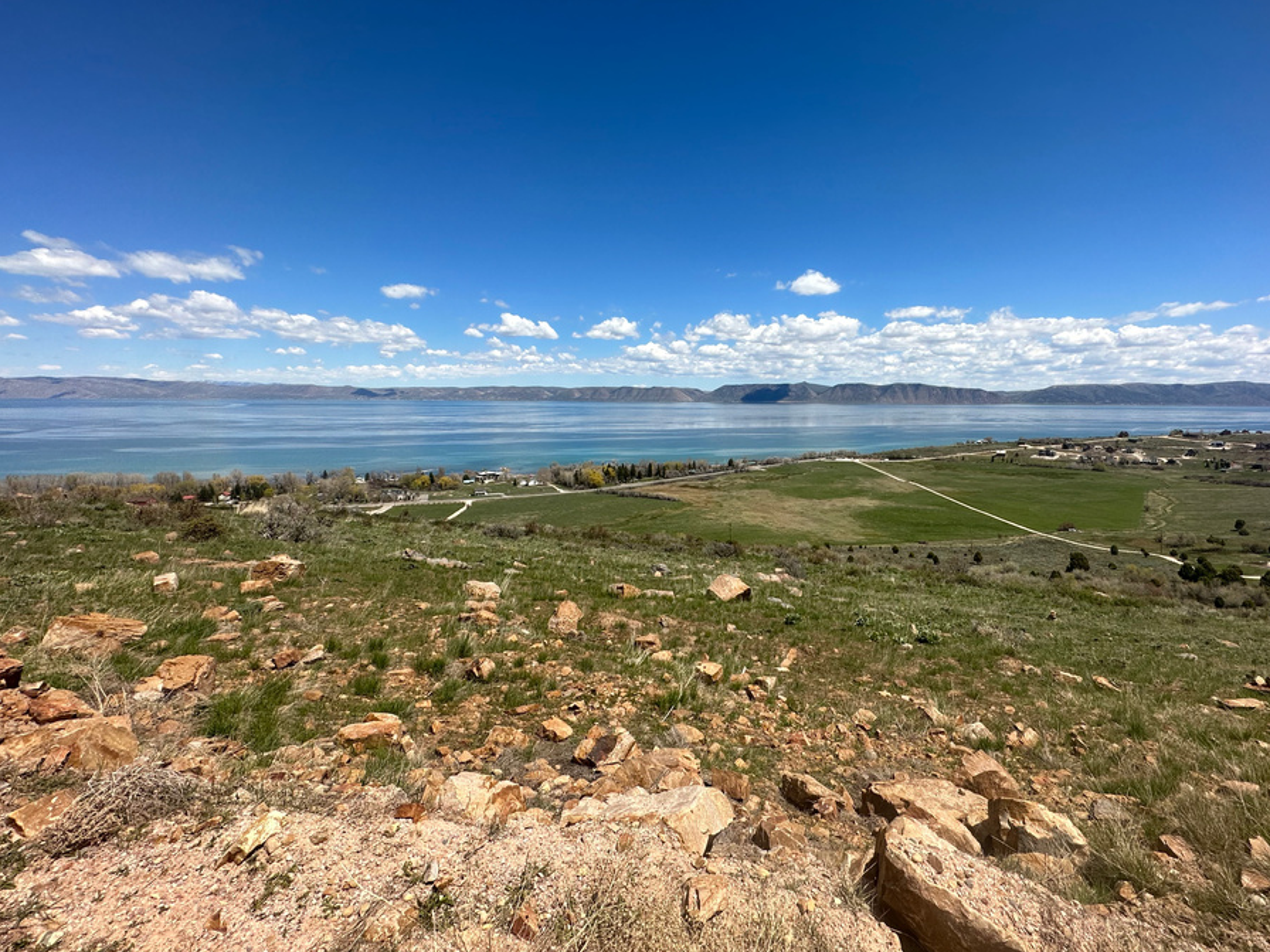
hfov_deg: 94.0
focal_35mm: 16
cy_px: 425
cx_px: 712
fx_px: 587
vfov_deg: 77.9
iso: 50
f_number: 2.2
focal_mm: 2.22
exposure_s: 1/3125
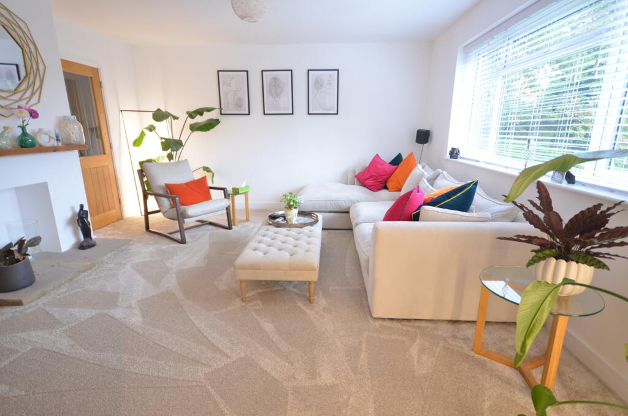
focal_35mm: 18
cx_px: 314
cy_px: 208
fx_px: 313
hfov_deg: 90.1
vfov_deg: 67.1
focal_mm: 12
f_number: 4.5
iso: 500
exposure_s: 1/8
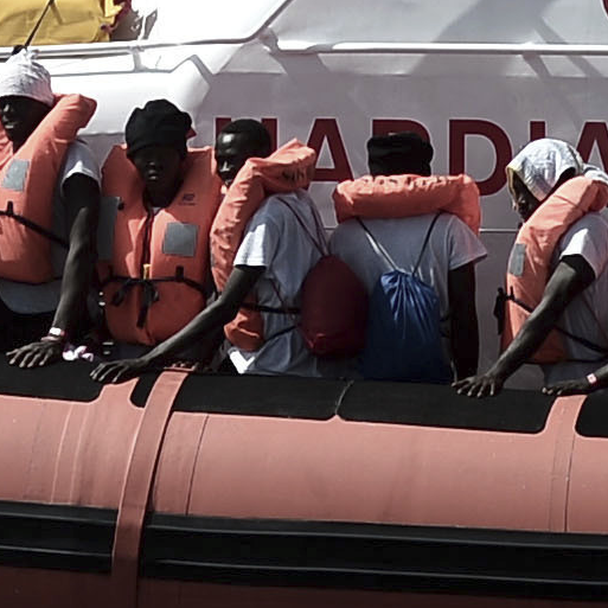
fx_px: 8108
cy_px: -296
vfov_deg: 4.3
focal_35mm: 408
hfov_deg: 4.3
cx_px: 430
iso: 200
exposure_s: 1/2500
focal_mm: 50
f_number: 4
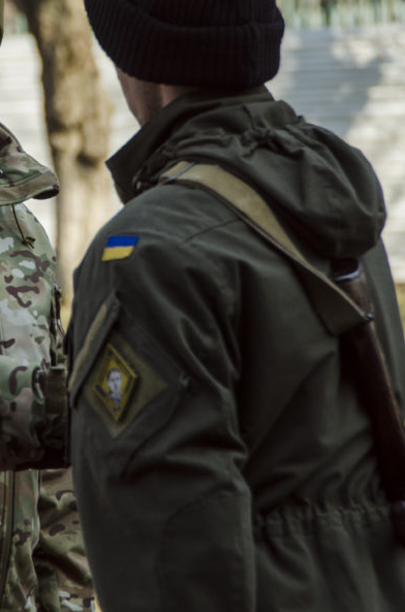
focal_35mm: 311
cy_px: 167
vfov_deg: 6.6
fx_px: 5279
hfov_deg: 4.4
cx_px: 105
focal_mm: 120
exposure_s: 1/320
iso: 250
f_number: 5.6
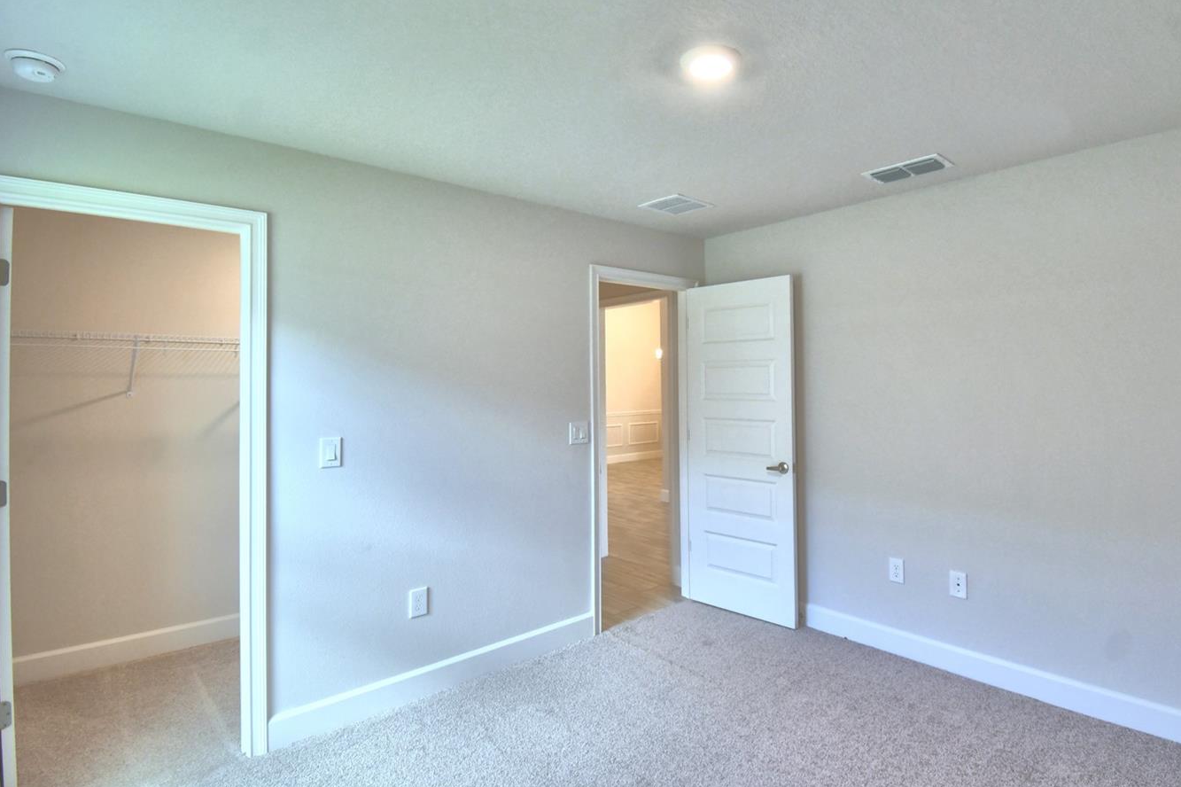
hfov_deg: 89.6
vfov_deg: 67.3
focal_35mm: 18
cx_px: 664
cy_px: 370
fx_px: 590
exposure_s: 1/50
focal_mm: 10
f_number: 4.5
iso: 400
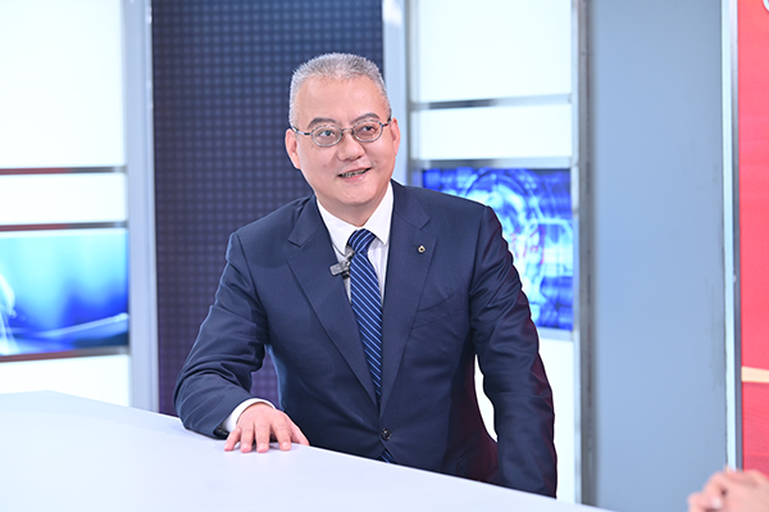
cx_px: 384
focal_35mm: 105
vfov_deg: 13.0
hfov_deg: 19.5
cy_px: 256
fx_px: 2241
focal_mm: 105
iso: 1000
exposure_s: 1/160
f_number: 4
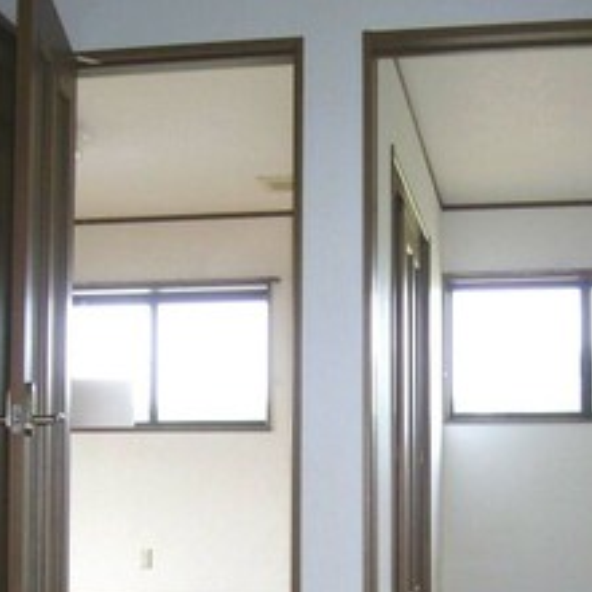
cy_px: 399
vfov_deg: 30.3
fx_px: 1084
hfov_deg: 30.5
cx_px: 319
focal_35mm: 56
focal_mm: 5.8
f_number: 2.8
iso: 100
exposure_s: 1/60
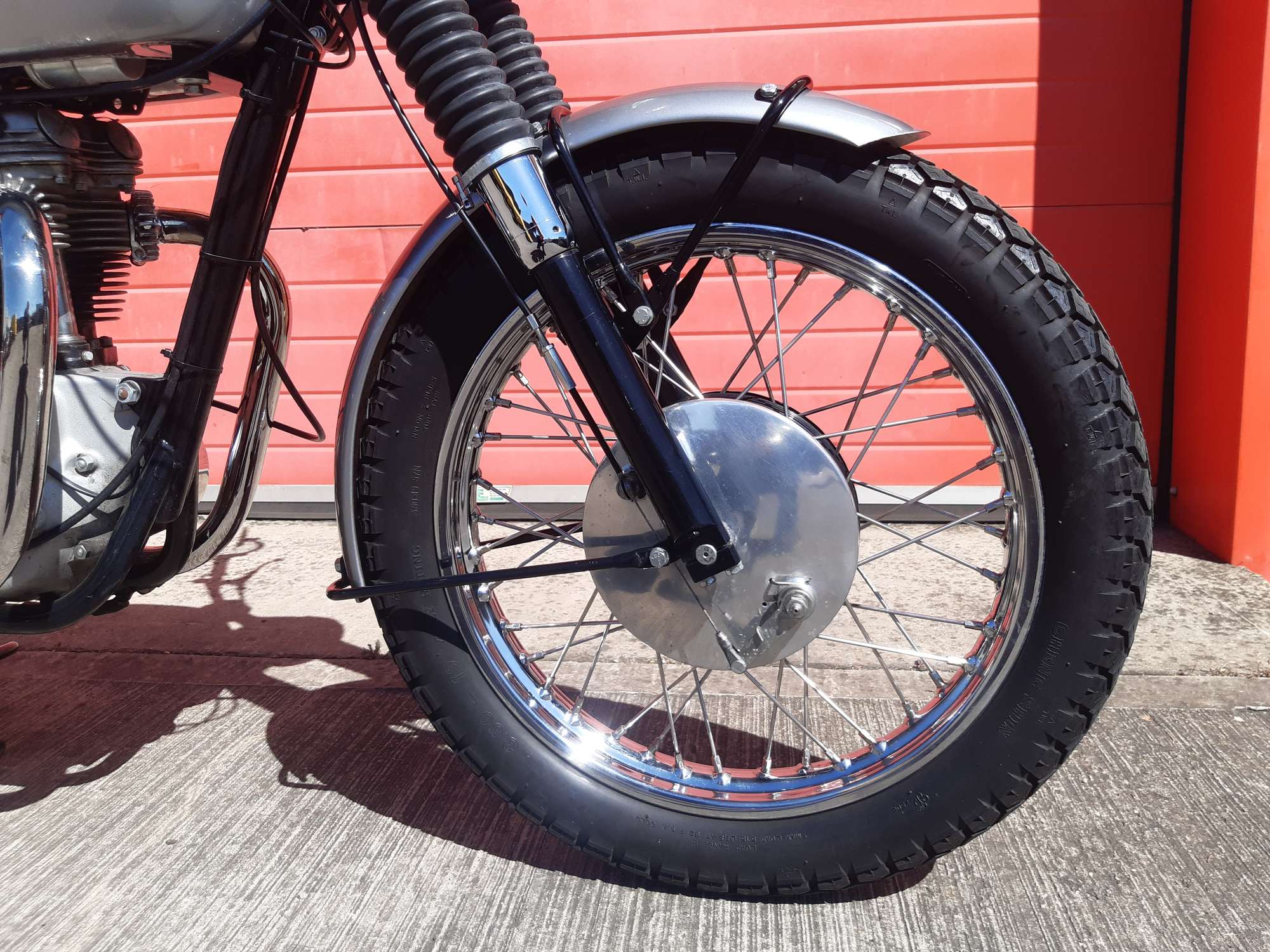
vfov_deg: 53.1
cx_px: 635
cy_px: 476
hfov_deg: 67.3
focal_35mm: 26
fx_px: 954
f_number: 1.7
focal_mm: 3.92
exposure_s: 1/1684
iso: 40
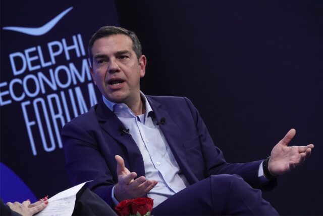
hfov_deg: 8.0
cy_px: 108
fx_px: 2297
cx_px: 162
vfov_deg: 5.4
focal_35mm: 256
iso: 1600
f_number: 5
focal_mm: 93.9
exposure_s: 1/160
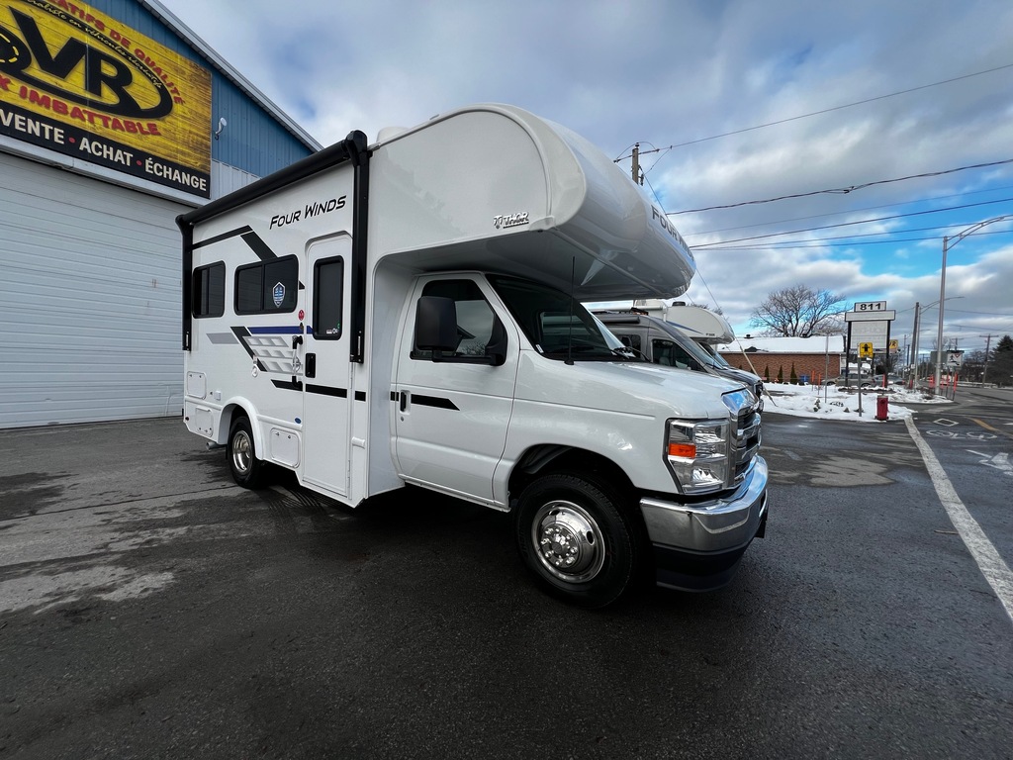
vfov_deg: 89.9
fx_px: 380
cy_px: 380
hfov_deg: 106.2
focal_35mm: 13
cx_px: 506
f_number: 1.8
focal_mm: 1.57
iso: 32
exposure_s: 1/943
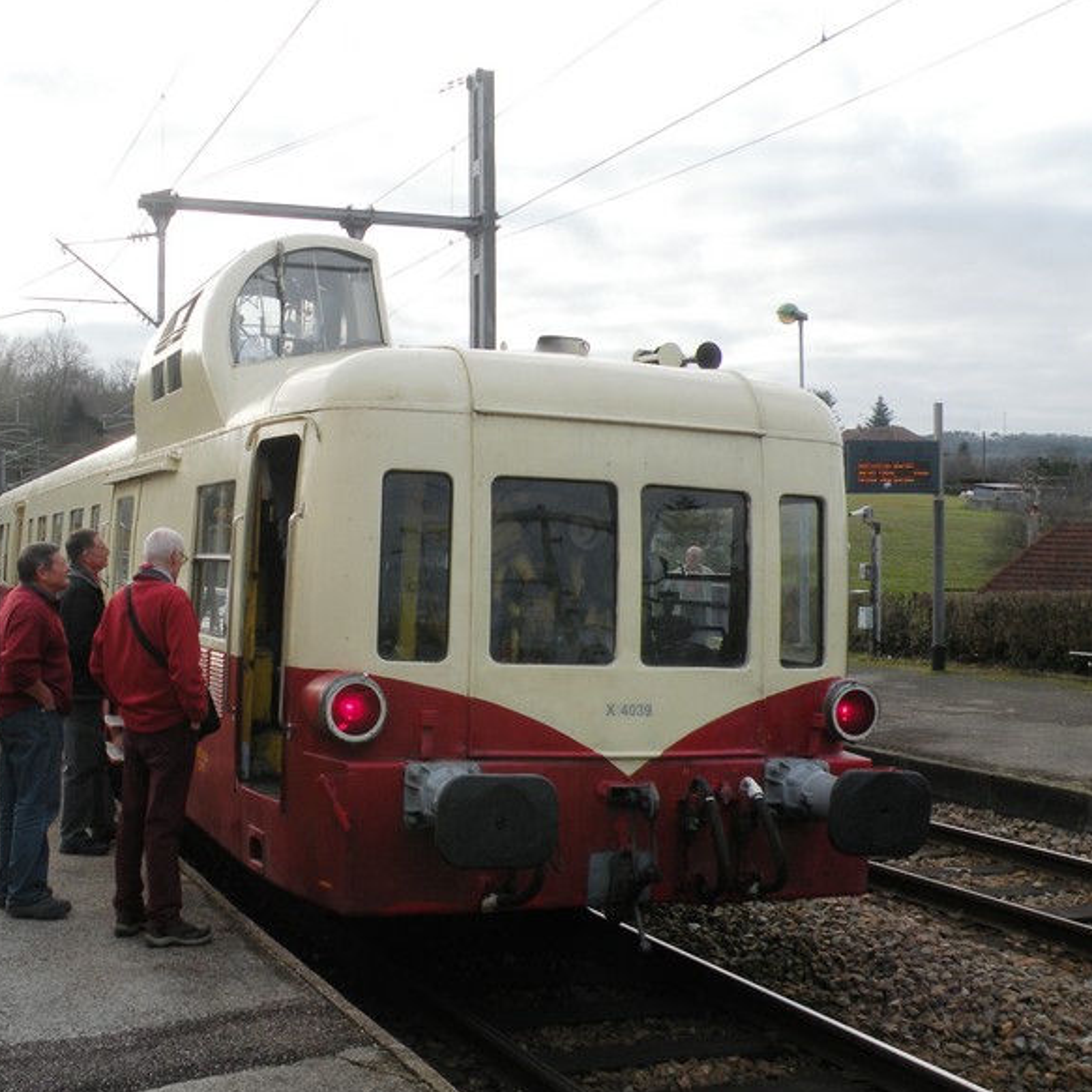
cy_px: 553
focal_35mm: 40
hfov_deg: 41.5
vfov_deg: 41.9
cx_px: 393
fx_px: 1428
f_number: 5
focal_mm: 5.8
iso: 64
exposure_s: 1/124
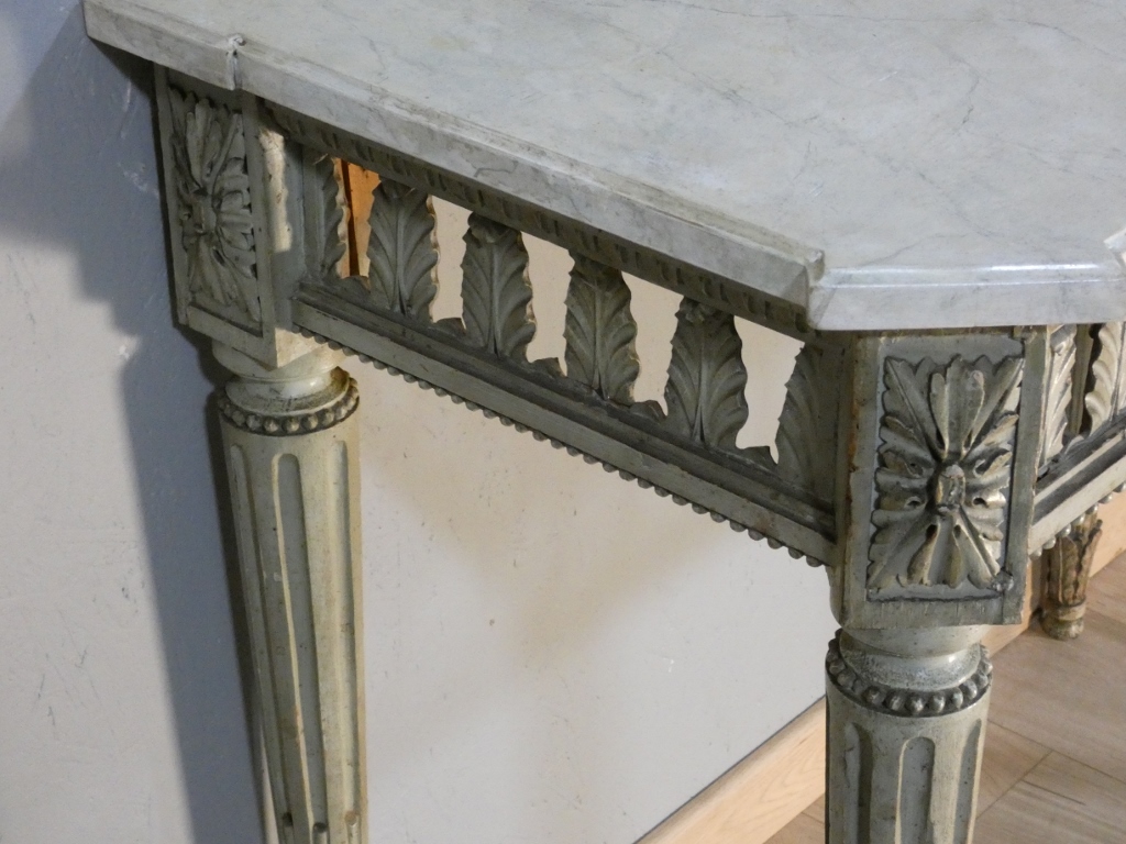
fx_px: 2407
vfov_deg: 19.9
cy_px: 422
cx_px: 563
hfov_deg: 26.3
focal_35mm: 74
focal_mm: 13.3
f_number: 4.4
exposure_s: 1/80
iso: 1600
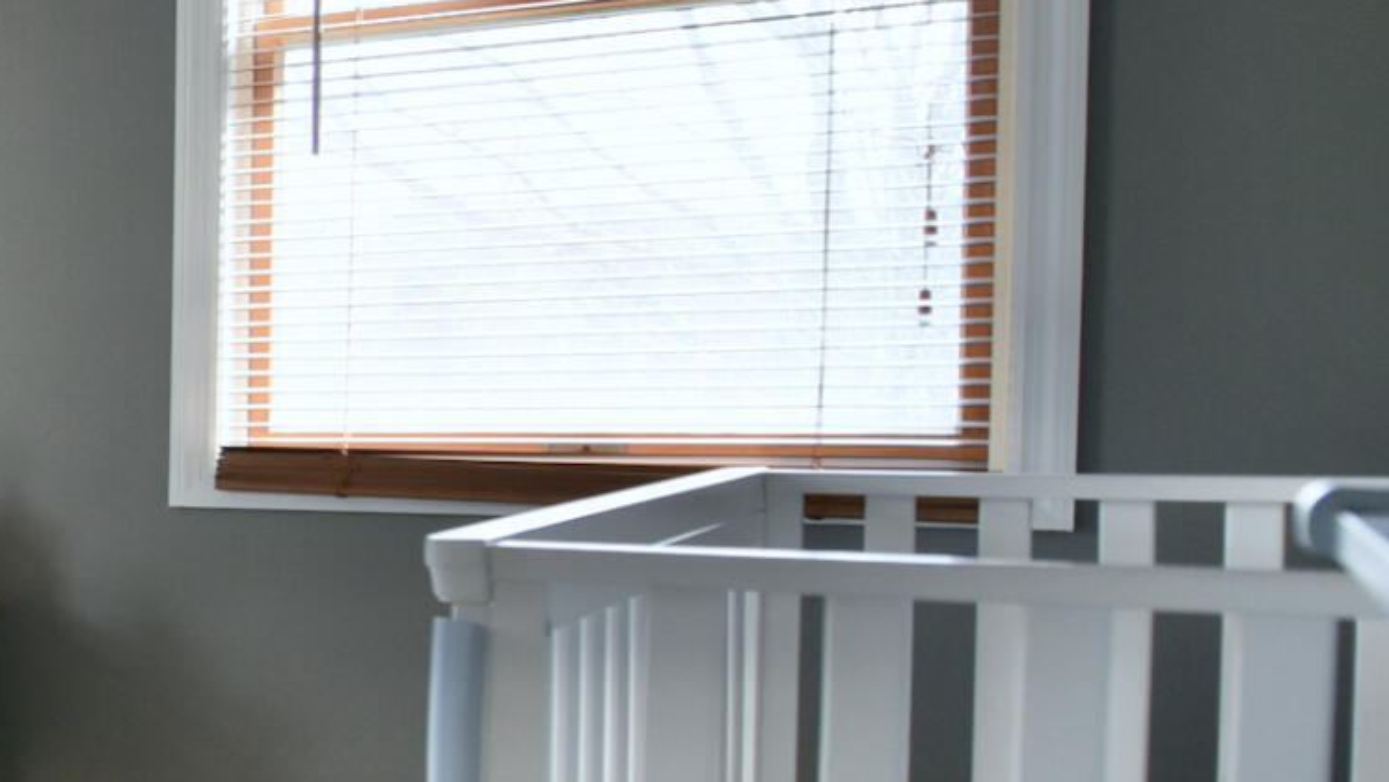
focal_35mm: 59
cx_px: -1268
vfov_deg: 20.4
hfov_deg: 20.5
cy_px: 491
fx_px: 2173
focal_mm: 14
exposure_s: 1/125
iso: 800
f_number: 3.5
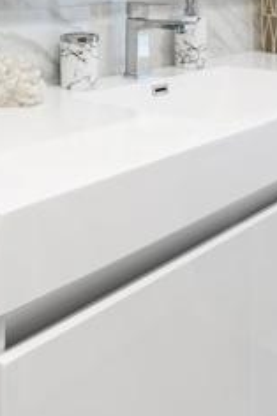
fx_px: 659
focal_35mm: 57
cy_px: 5
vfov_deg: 32.4
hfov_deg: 23.7
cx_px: 112
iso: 125
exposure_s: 1/3
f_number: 7.1
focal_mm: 14
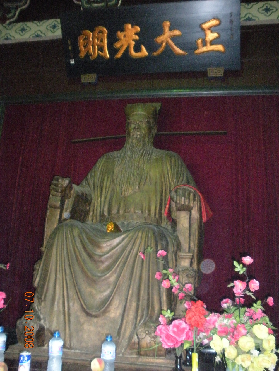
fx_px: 387
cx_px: 140
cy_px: 186
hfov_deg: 39.7
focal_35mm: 36
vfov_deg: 51.4
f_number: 3.5
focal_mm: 6.3
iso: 800
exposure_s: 1/60
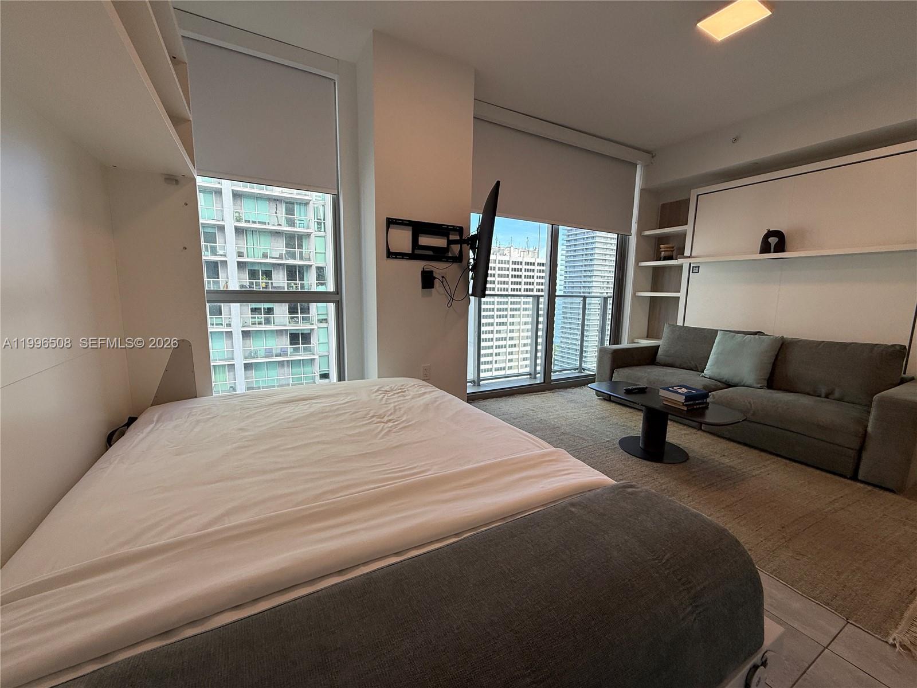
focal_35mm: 14
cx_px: 458
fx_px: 371
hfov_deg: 102.1
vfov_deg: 85.7
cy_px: 344
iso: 64
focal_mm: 2.22
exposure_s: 1/164
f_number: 2.2
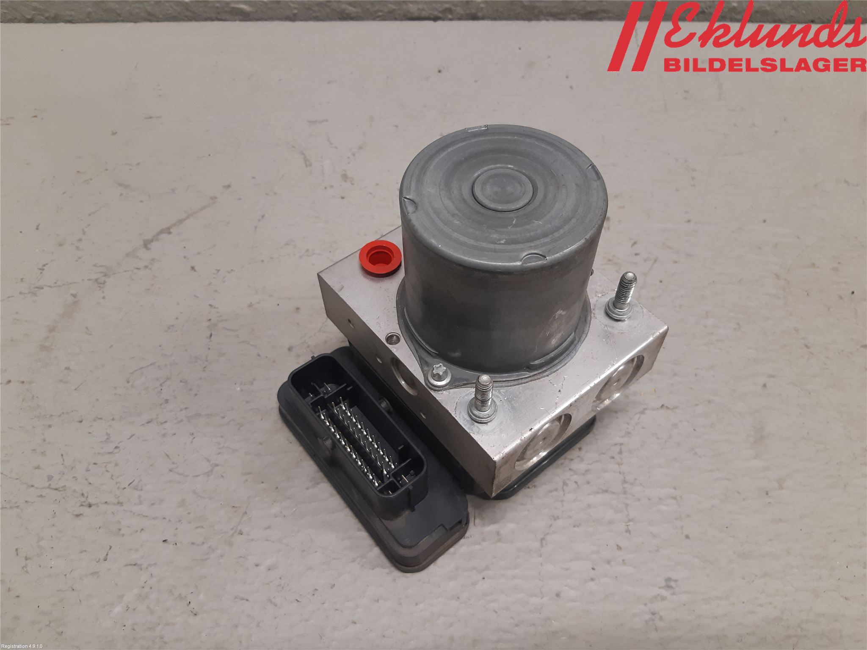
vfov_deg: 53.1
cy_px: 325
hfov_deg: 67.3
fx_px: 651
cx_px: 434
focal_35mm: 26
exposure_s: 1/50
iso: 125
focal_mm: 3.93
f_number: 1.7
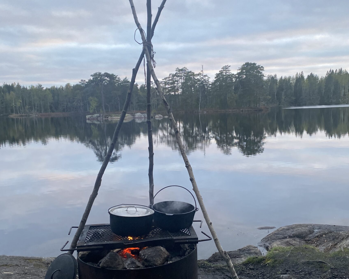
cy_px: 169
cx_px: 191
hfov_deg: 47.9
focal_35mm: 38
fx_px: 393
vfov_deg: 39.0
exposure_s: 1/114
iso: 125
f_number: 1.8
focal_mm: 4.25
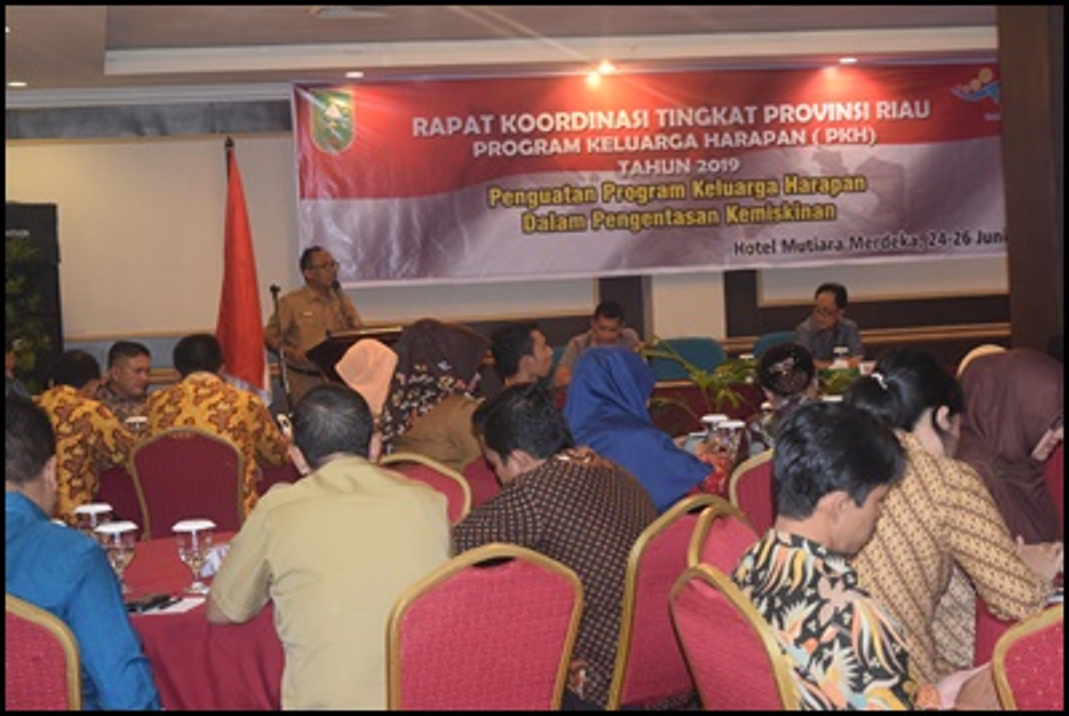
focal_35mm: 72
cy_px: 358
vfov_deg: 19.0
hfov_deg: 28.0
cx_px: 534
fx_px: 2141
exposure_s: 1/60
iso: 3200
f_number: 5.3
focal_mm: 48
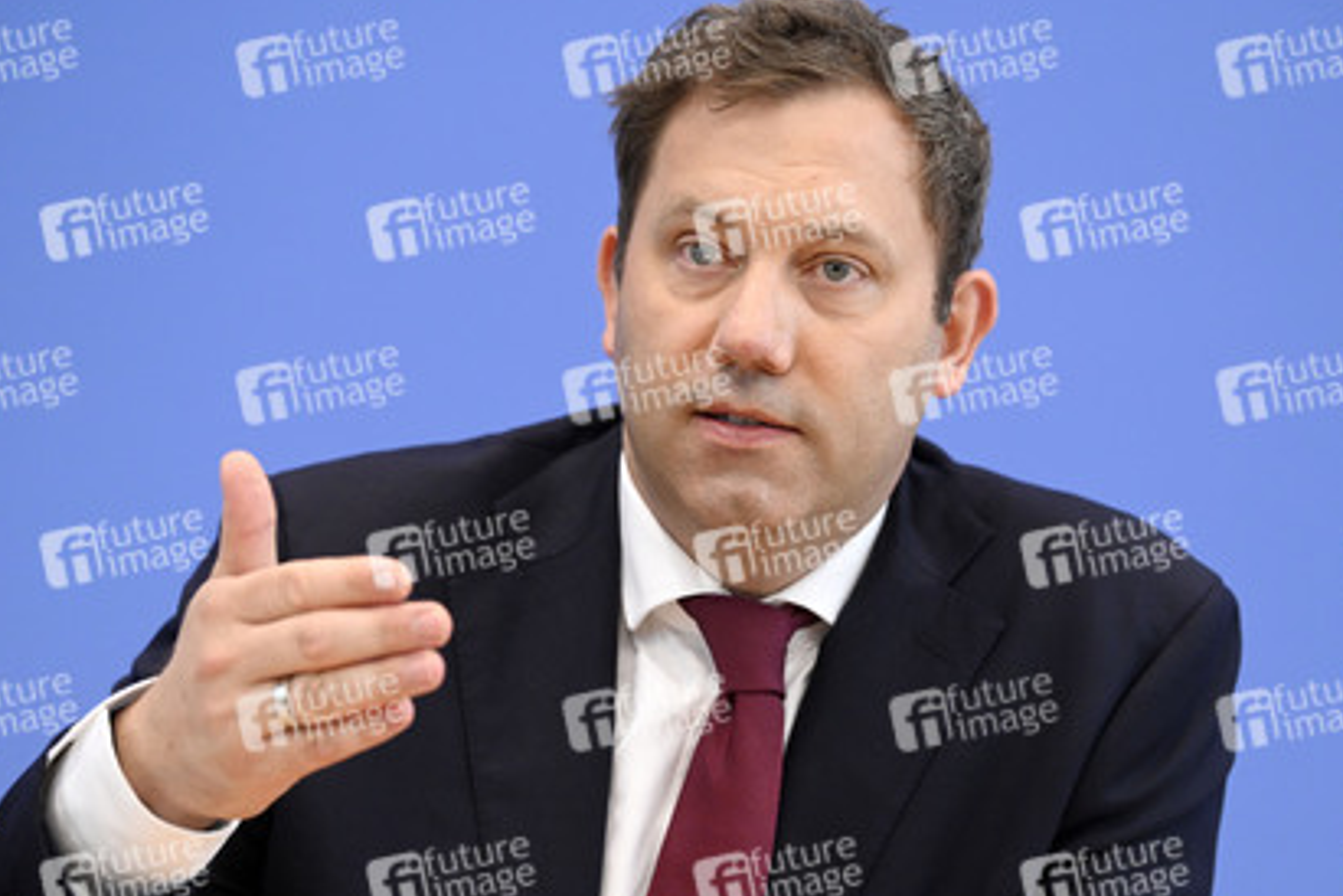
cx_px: 691
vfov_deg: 10.0
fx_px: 5110
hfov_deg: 15.0
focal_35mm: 137
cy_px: 468
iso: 4000
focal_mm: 125
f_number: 4
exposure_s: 1/1250
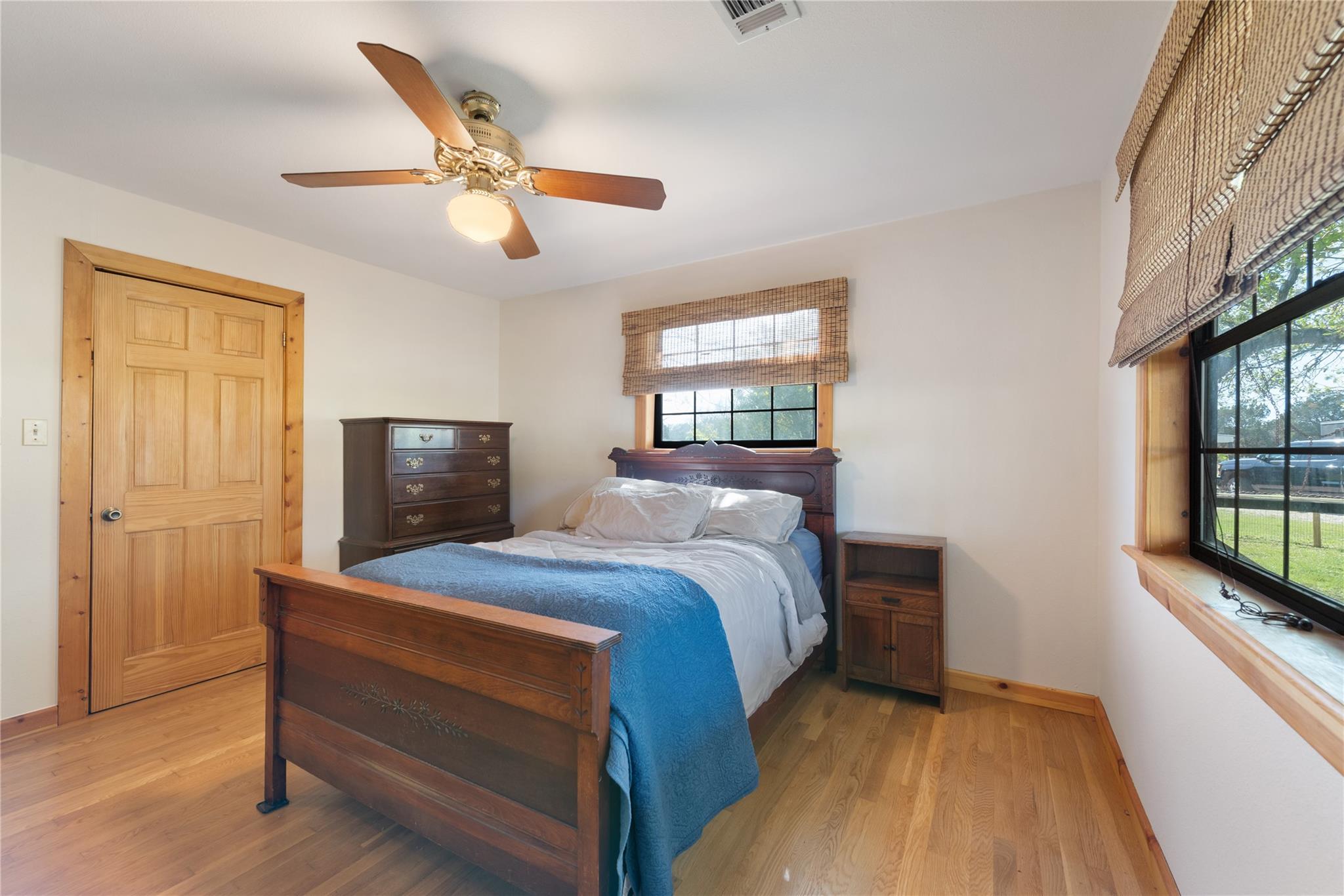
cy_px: 448
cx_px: 672
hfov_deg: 104.2
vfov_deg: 81.2
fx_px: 523
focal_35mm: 14
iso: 400
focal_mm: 14
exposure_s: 1/3
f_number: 8
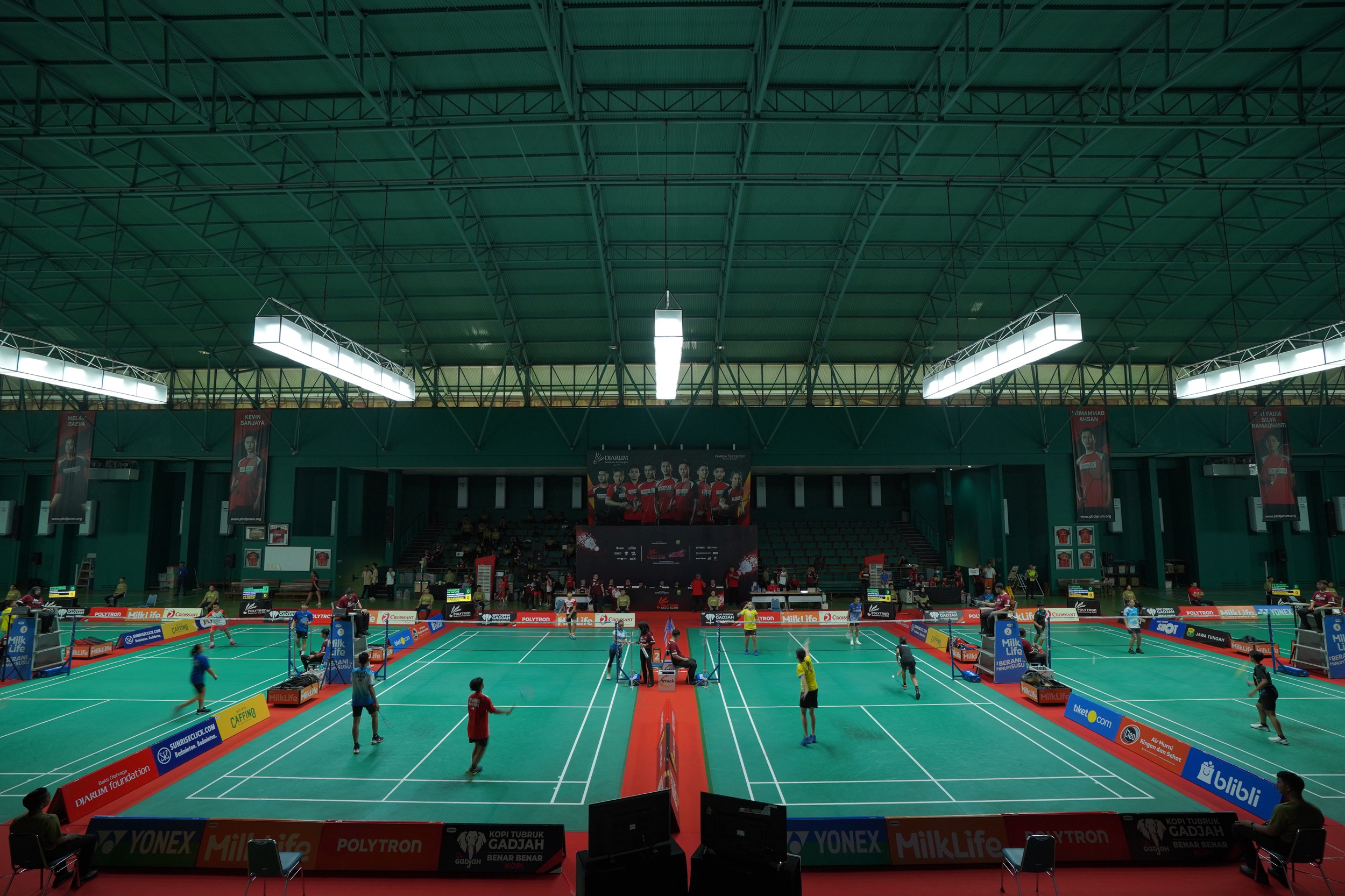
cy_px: 448
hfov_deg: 96.7
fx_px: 598
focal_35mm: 16
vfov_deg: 73.7
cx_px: 672
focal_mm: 16
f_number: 5
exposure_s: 1/20
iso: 320
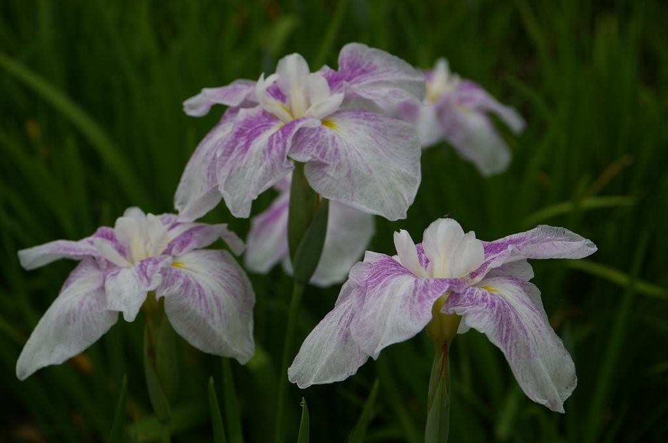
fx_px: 1946
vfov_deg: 13.0
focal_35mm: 105
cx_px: 334
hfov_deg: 19.5
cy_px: 222
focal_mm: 70
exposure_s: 1/180
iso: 200
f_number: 5.6
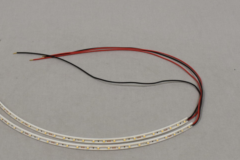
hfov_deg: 23.1
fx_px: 587
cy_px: 96
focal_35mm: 88
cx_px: 91
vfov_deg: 15.5
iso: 360
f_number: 5.6
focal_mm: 22
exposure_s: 1/125
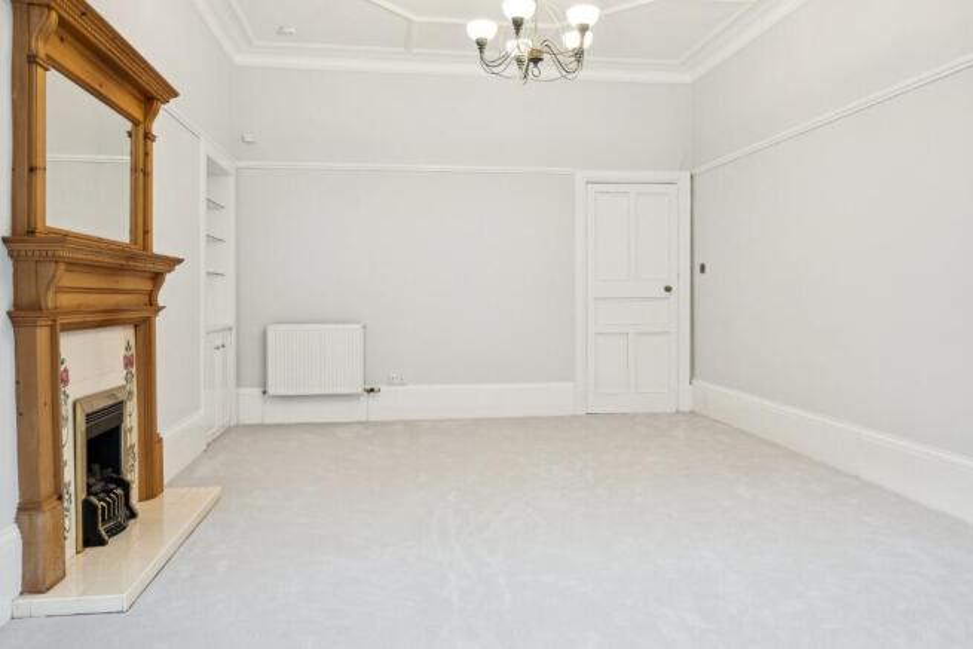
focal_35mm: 24
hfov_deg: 73.7
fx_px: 649
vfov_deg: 53.2
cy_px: 324
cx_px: 486
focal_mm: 16
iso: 500
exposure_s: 1/60
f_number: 4
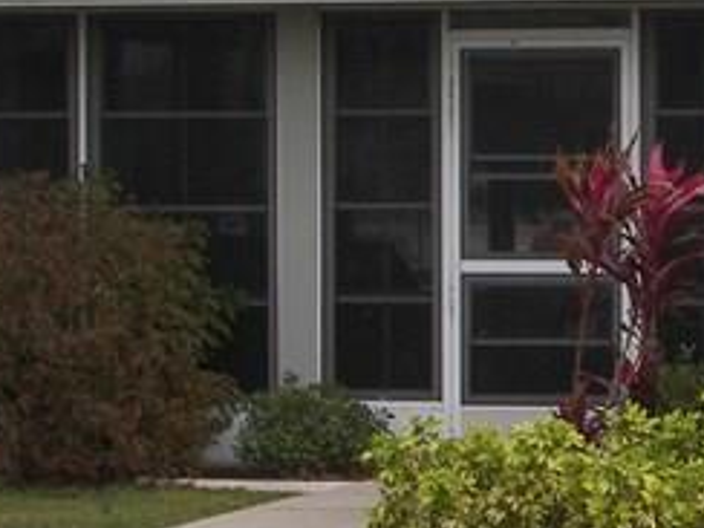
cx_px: 1111
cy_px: 121
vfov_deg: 6.0
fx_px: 5044
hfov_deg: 7.8
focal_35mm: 248
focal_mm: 12.3
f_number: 3.6
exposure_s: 1/1000
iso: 100
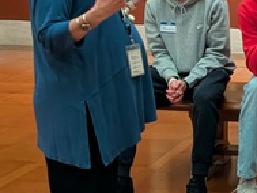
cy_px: 31
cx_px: 402
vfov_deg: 11.4
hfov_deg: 14.1
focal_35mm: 130
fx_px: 966
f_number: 1.68
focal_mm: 6.9
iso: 72
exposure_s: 1/20
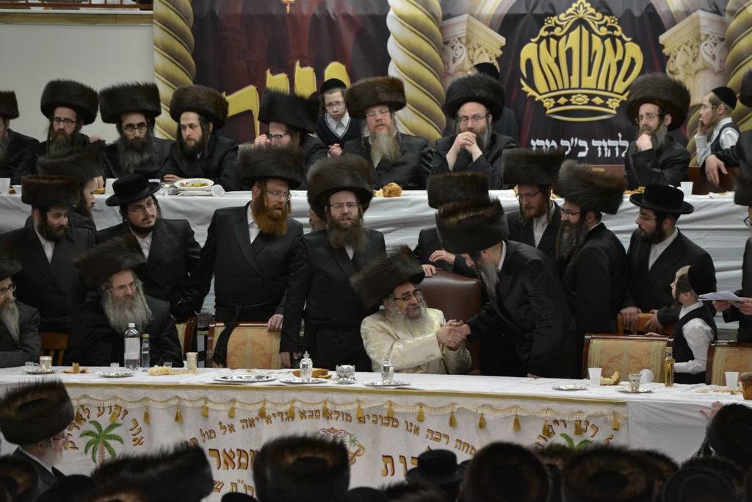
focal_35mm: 200
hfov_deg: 10.3
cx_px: 376
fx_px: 4178
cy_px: 251
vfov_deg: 6.9
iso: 1100
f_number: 4.5
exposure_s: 1/200
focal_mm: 200
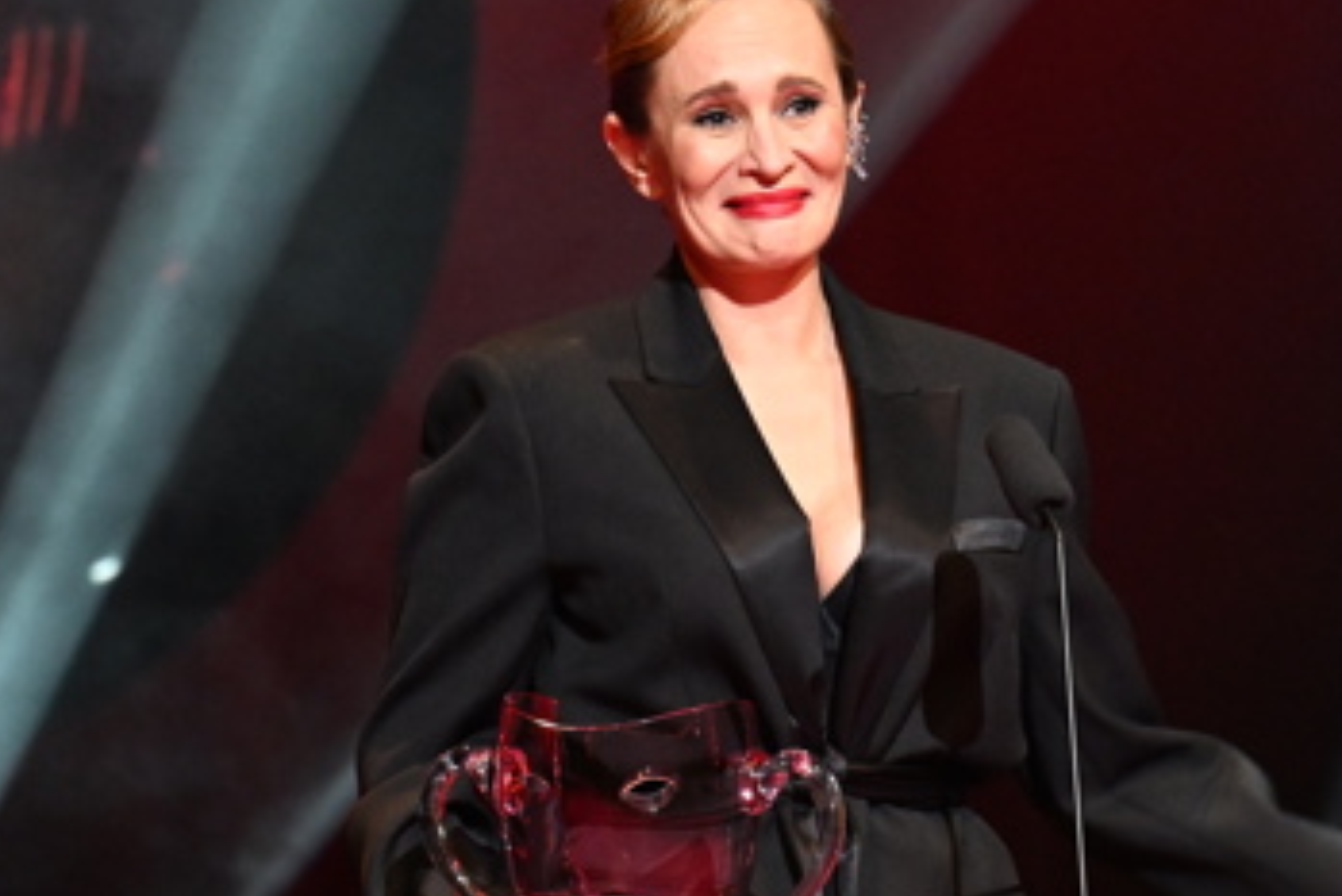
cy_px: 754
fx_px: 22114
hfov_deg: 3.5
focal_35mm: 593
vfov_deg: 2.3
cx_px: 1273
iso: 4000
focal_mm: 200
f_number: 4
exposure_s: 1/200
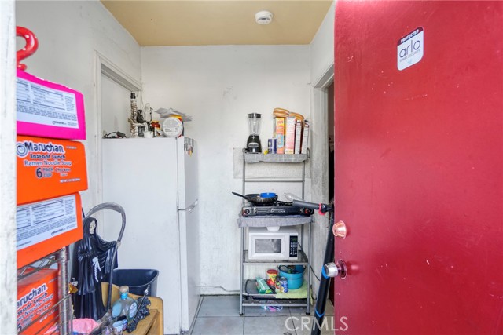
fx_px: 252
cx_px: 252
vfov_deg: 67.4
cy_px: 168
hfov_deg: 90.0
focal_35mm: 18
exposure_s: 1/30
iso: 500
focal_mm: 12
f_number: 4
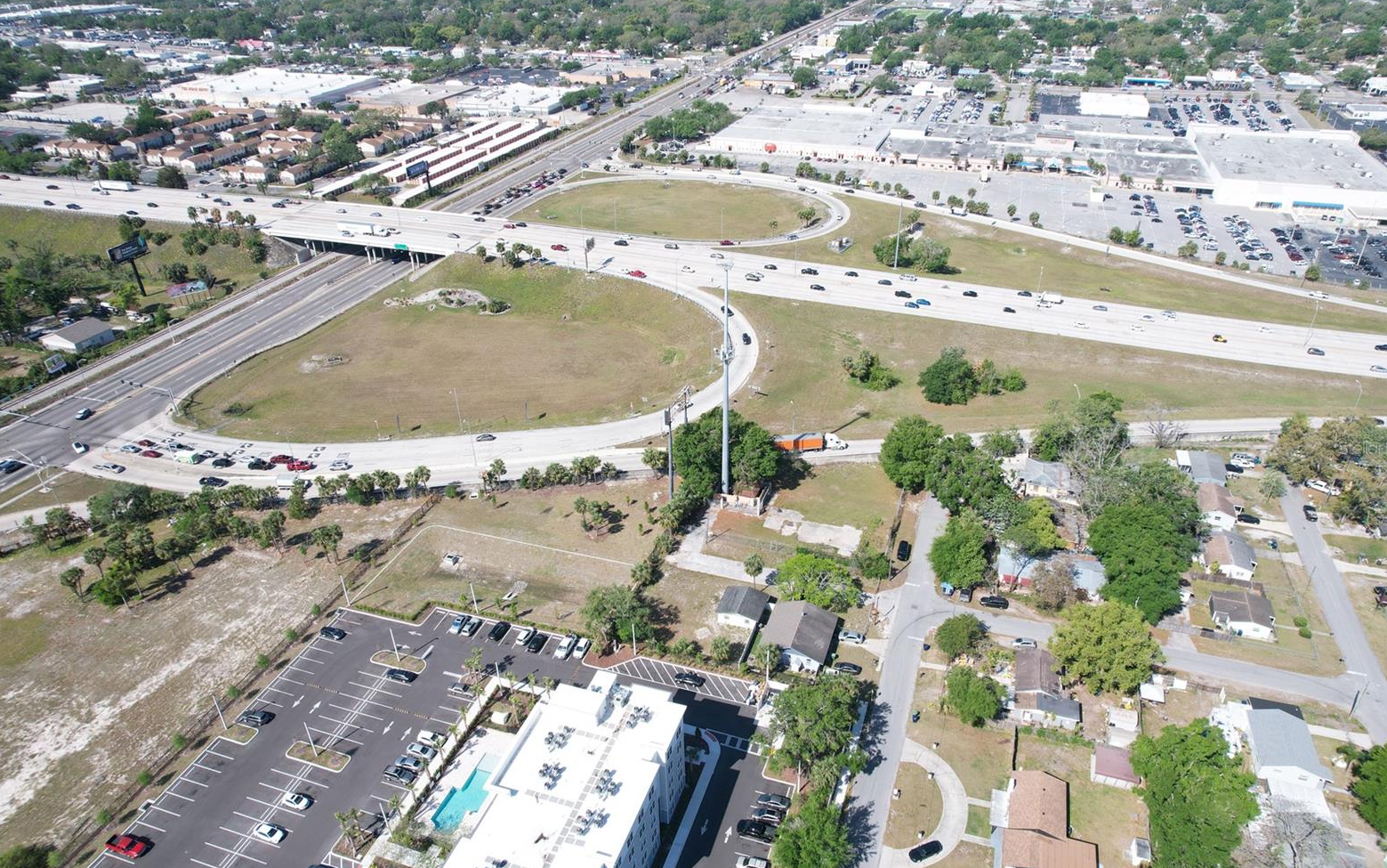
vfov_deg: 53.0
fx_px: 870
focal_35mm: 23
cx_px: 706
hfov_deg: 77.1
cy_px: 448
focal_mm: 8.38
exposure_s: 1/2000
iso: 200
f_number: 2.8
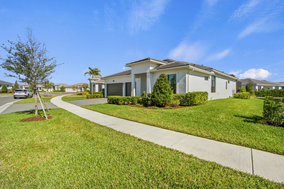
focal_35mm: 16
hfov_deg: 96.7
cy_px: 94
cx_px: 142
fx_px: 126
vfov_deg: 73.8
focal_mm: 16
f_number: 8
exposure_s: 1/500
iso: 400
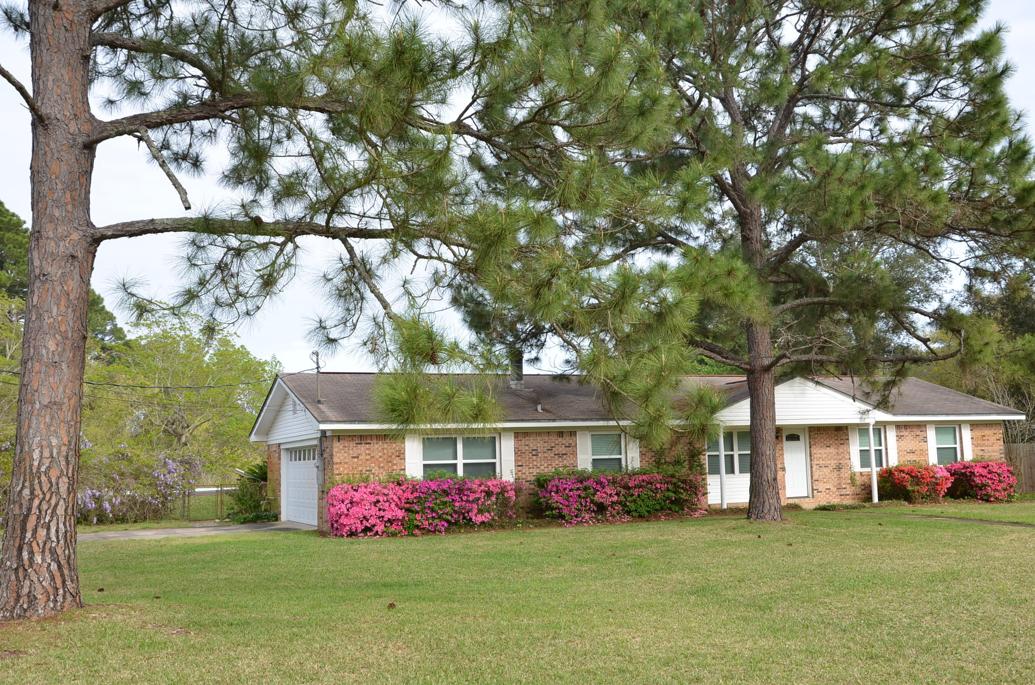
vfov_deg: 36.7
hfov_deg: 53.2
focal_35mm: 36
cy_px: 342
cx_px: 518
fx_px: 1033
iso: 200
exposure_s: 1/250
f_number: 8
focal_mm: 24
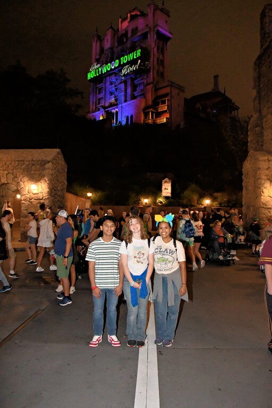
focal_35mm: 27
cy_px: 204
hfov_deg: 47.9
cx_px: 136
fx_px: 306
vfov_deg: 67.4
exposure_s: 1/30
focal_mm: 18
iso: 6400
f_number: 5.6
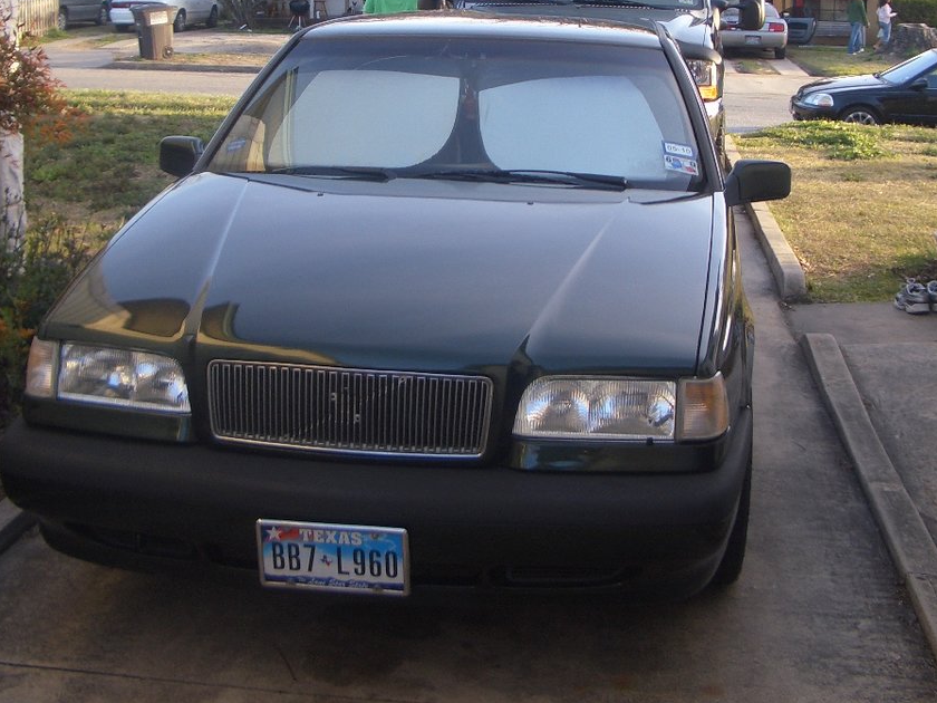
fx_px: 1353
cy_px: 206
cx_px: 468
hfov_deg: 38.2
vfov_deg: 28.8
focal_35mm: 50
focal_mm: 5.8
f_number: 2.6
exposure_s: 1/100
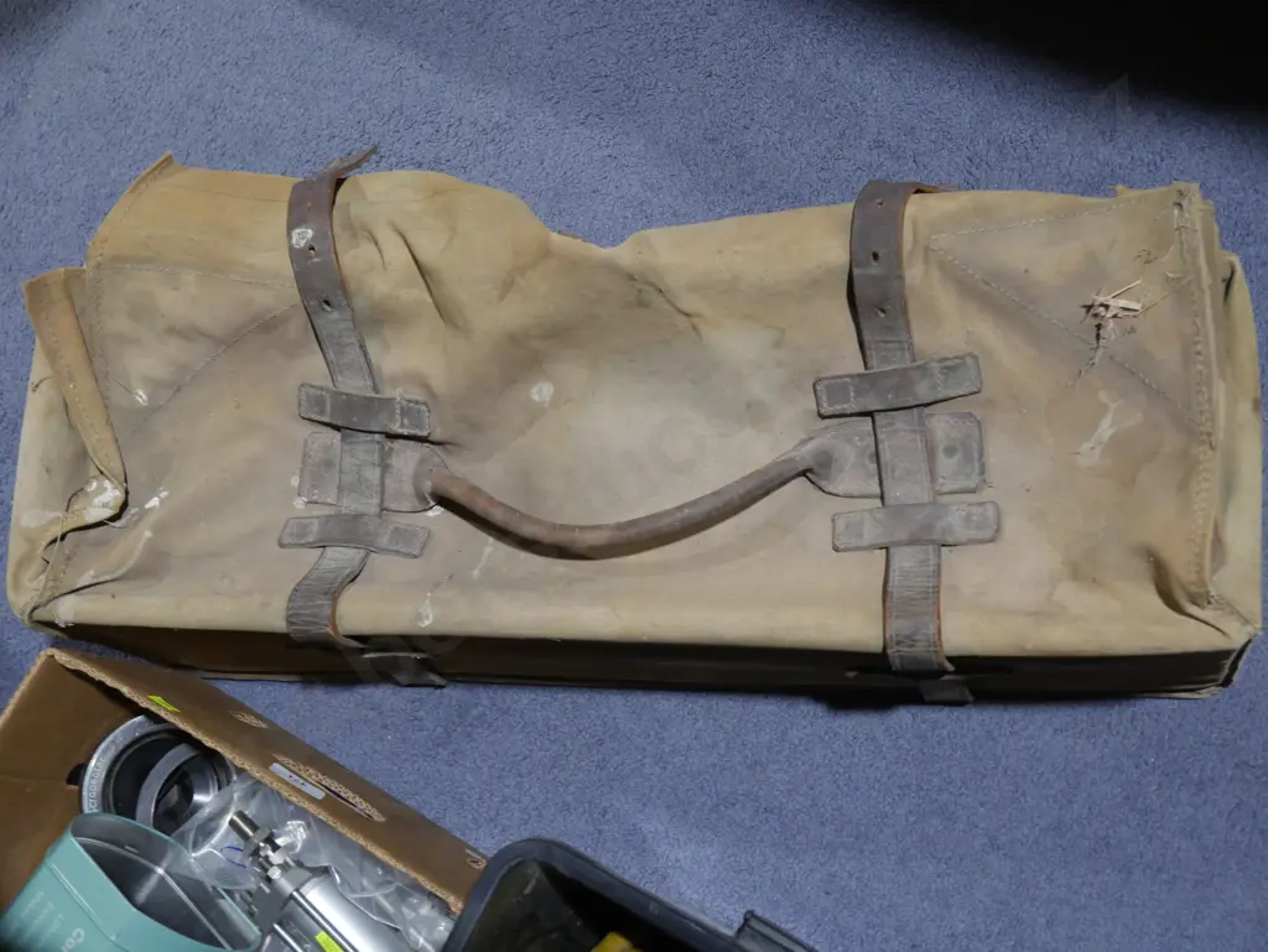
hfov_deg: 38.2
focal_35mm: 50
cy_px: 476
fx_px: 1832
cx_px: 634
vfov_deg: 29.1
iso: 640
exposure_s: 1/60
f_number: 5.3
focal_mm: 25
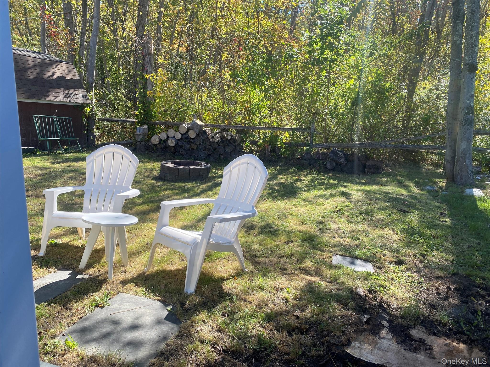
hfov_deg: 67.3
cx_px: 245
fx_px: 368
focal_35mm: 26
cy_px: 184
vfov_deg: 53.1
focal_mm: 4.25
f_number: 1.8
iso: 32
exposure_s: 1/788
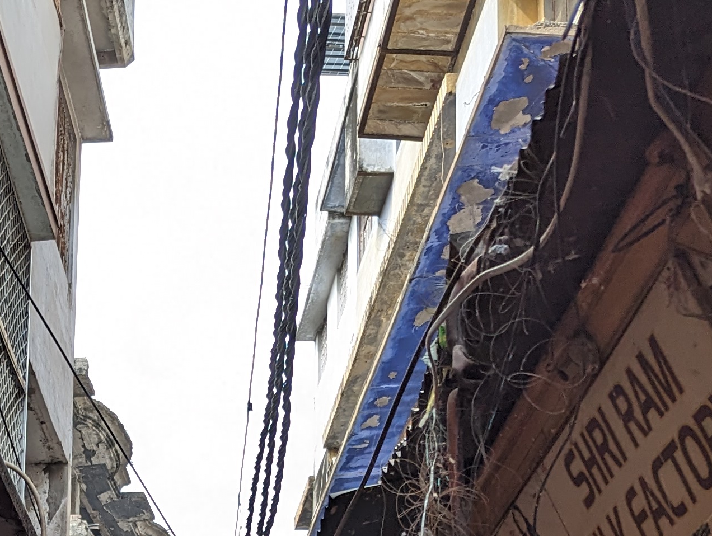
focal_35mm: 77
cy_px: 841
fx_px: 1586
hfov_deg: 24.9
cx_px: 142
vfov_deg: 17.1
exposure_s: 1/410
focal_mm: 6.81
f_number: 1.85
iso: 40
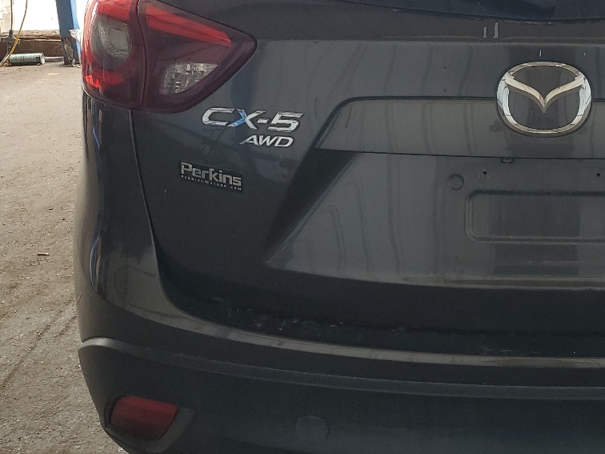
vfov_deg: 26.2
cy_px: 118
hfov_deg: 33.3
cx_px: 531
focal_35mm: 55
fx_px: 961
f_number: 1.5
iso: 50
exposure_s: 1/217
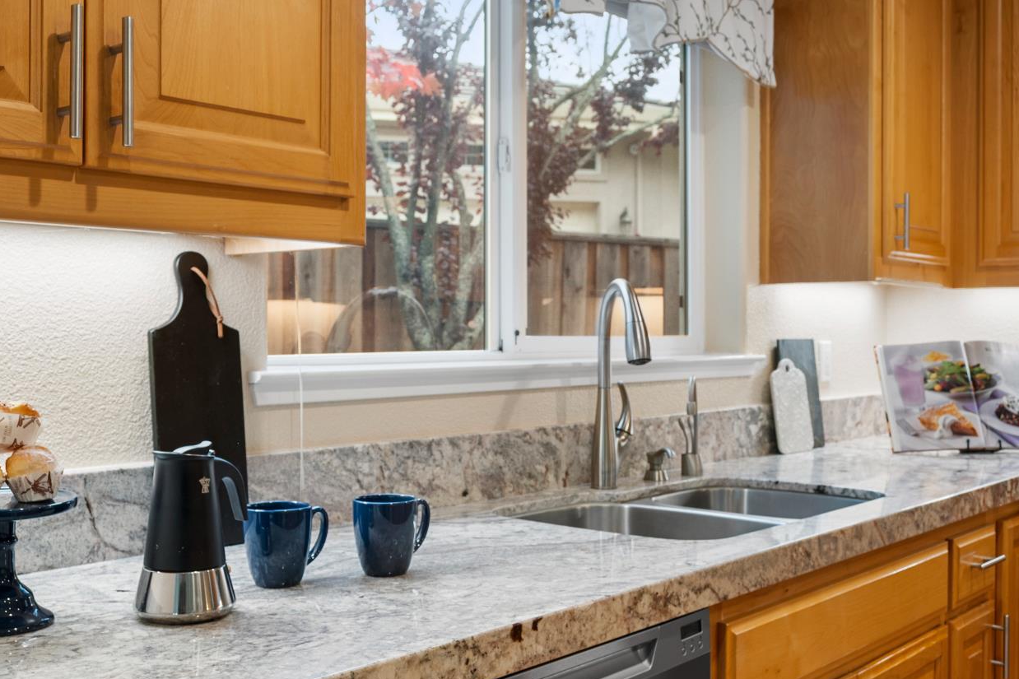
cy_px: 371
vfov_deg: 33.4
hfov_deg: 48.4
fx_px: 1132
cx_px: 484
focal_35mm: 40
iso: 250
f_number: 8
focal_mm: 22
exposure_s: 1/4
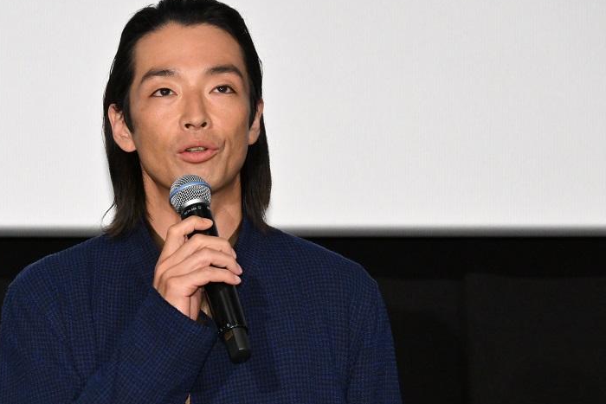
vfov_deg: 5.7
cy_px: 304
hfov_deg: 8.6
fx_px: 4024
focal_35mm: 239
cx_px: 193
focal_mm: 135
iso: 3200
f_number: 6.3
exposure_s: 1/200
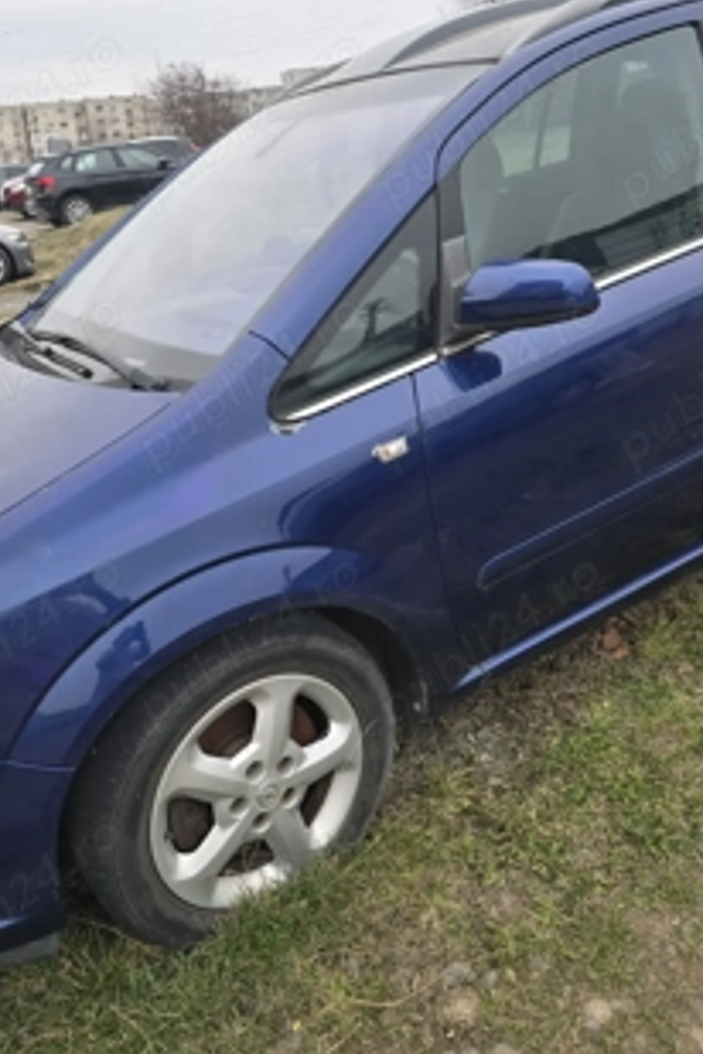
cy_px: 437
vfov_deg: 59.9
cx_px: 369
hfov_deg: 42.3
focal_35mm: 31
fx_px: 908
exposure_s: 1/180
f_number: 1.7
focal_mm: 6.3
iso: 16
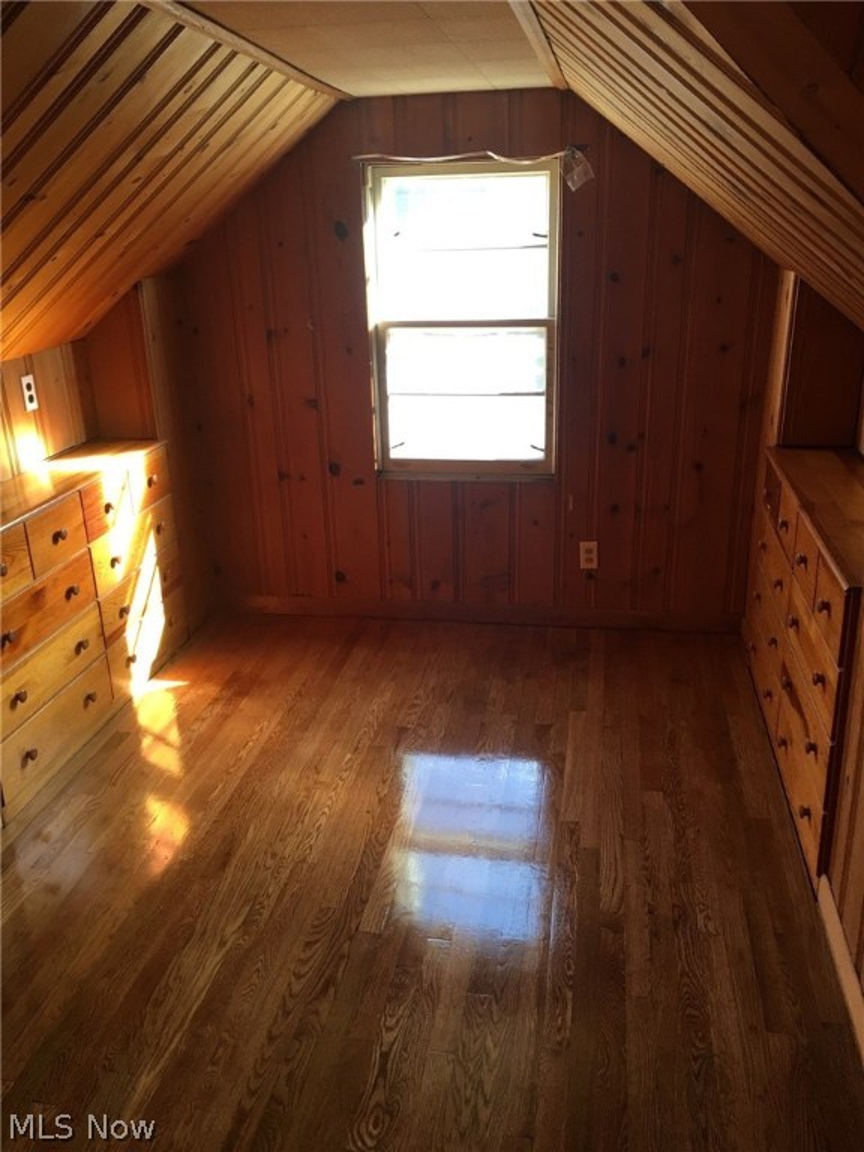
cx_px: 432
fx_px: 965
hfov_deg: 48.2
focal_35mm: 29
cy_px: 576
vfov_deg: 61.7
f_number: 2.2
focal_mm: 4.15
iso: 32
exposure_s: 1/30
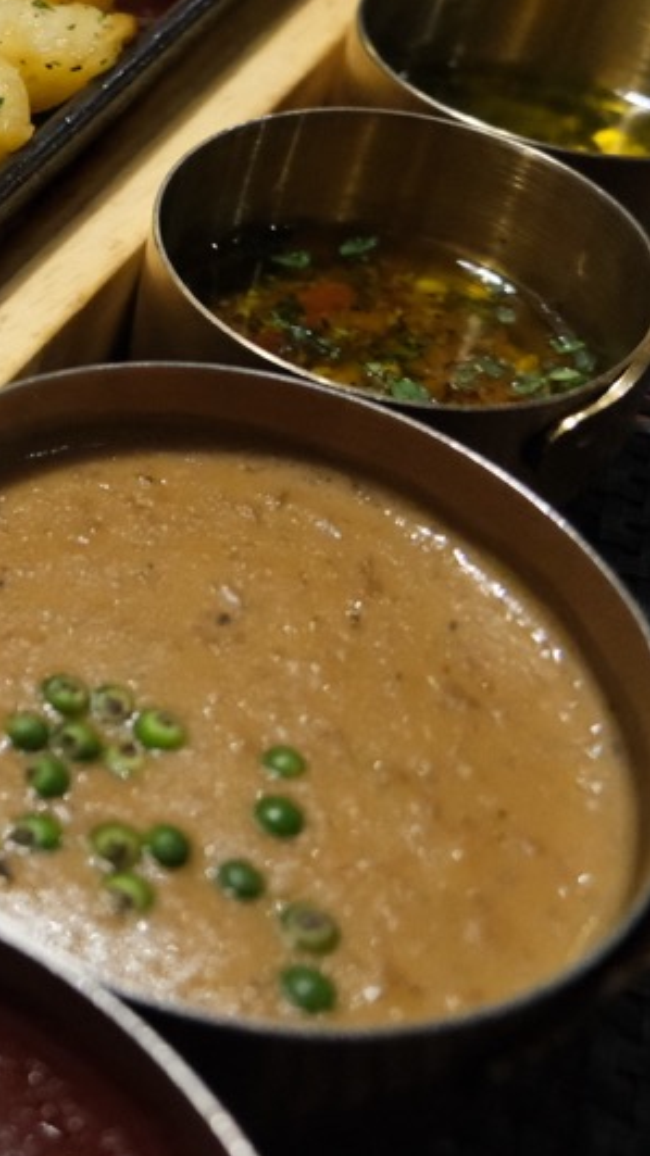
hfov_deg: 17.5
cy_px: 264
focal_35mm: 58
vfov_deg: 35.1
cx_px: -459
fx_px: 1778
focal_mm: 15
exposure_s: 1/100
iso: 5000
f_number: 3.5
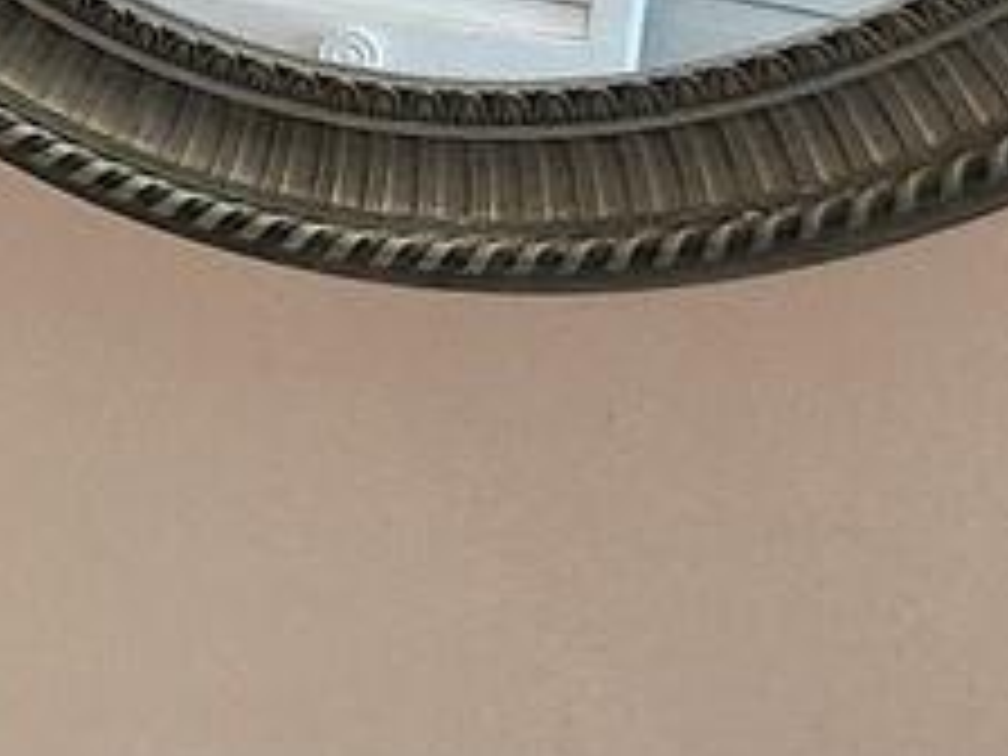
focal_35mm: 164
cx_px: -2128
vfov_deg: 8.9
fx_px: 4776
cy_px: -230
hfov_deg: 9.3
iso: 250
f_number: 1.8
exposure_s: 1/120
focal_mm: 5.4
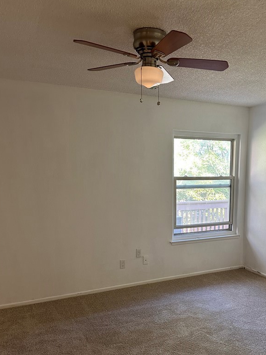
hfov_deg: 43.7
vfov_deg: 56.1
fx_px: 328
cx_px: 172
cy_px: 223
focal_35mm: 32
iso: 200
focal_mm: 6.86
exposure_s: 1/60
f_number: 1.78
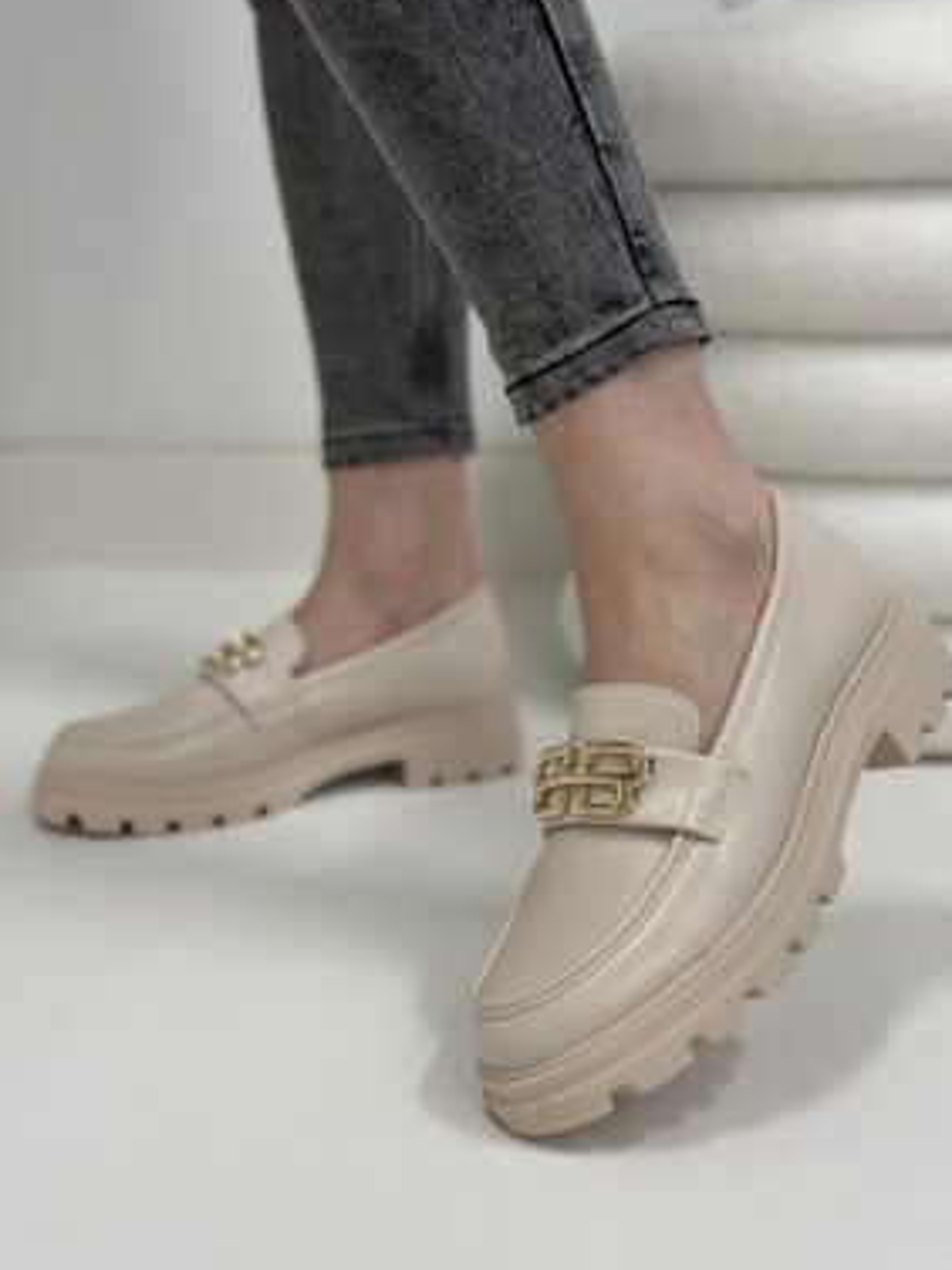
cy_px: 652
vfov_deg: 37.5
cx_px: 503
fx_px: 1870
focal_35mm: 51
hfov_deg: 28.6
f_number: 1.78
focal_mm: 6.86
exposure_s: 1/100
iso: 100
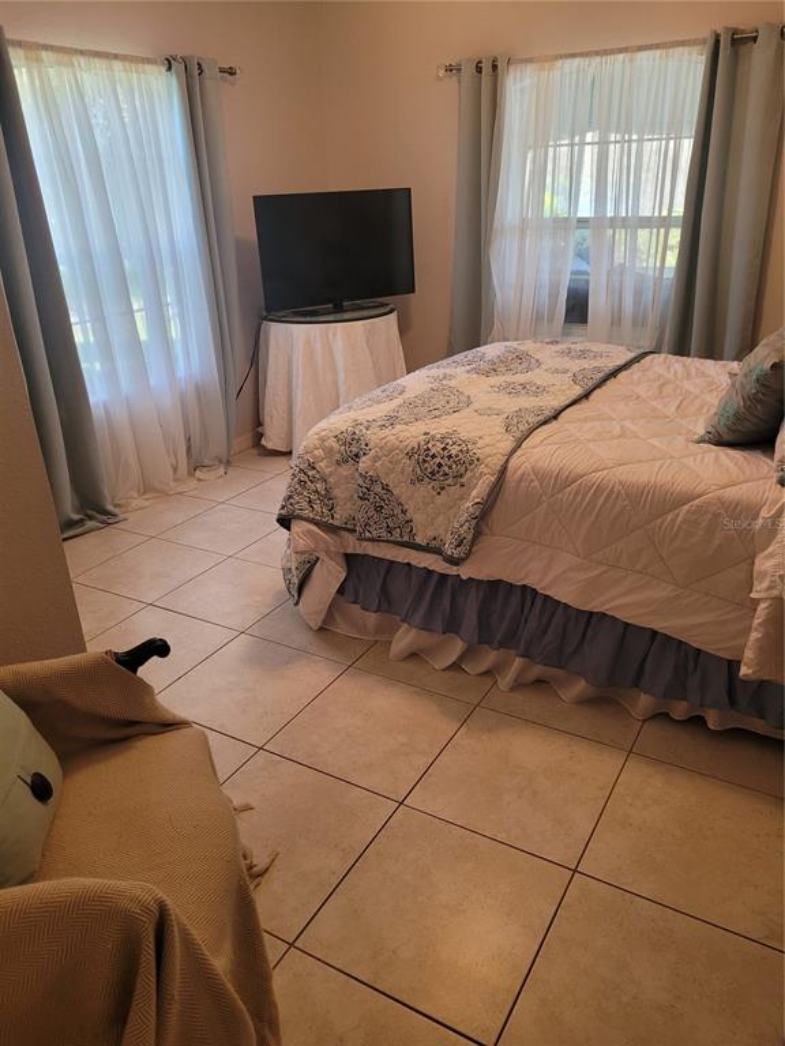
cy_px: 523
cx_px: 392
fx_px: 786
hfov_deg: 53.1
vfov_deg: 67.3
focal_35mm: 26
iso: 200
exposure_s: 1/60
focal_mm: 5.4
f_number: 1.8
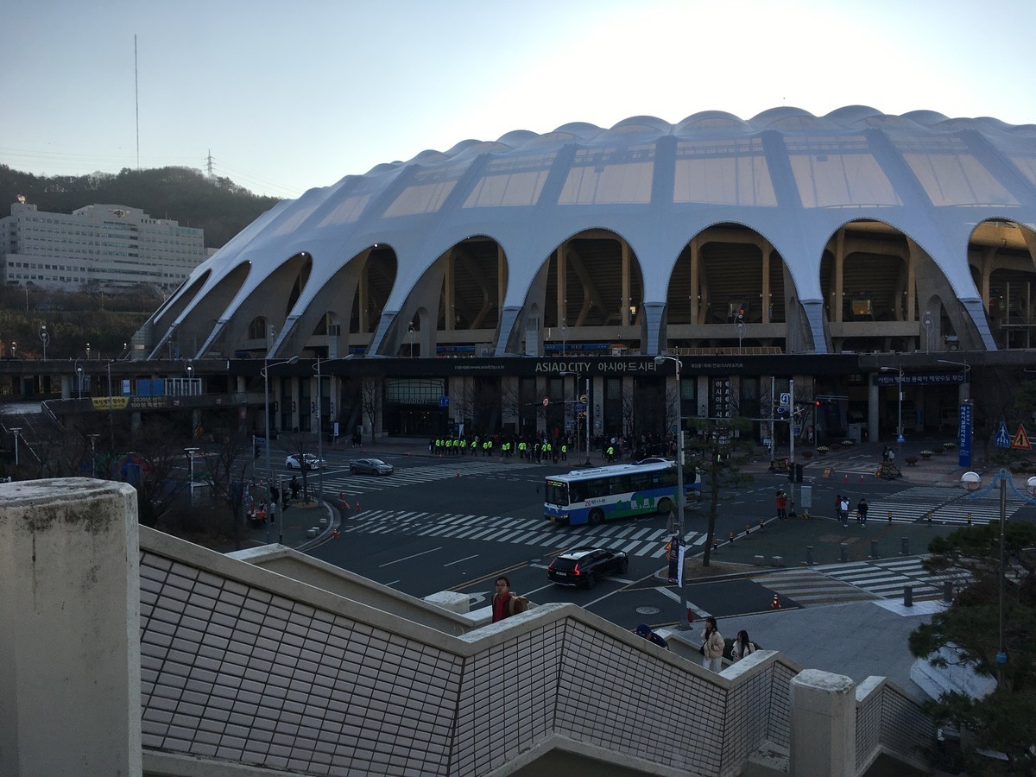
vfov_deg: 48.2
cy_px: 388
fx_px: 868
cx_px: 518
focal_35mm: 29
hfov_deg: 61.7
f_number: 2.2
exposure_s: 1/1261
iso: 25
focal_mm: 4.15
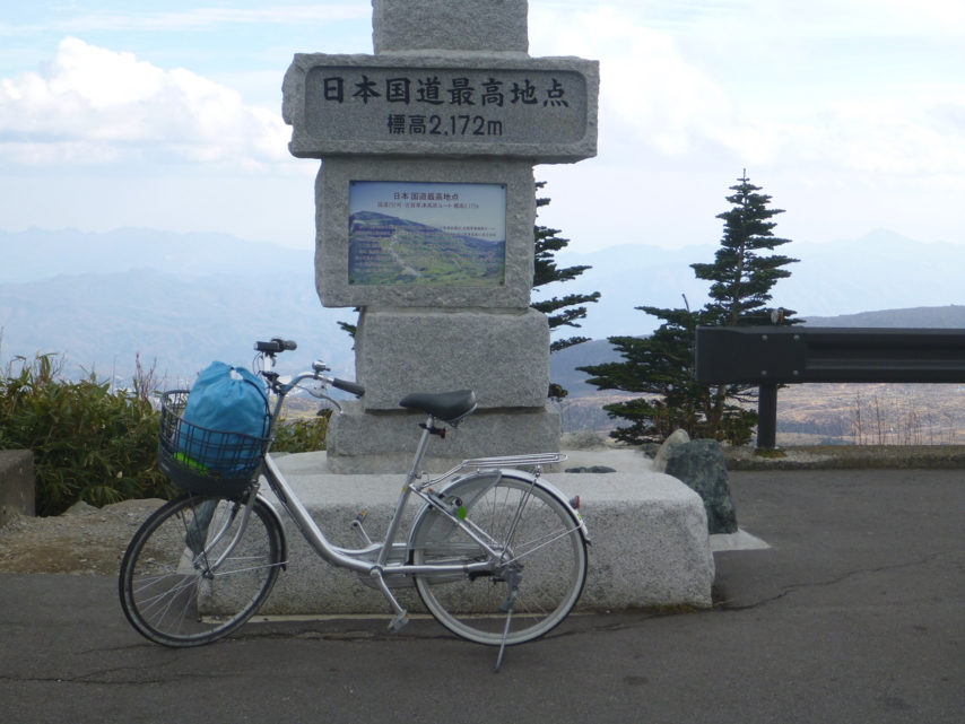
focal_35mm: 51
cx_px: 482
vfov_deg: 28.6
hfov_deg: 37.5
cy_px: 362
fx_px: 1422
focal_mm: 9.1
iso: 100
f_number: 4.7
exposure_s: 1/200
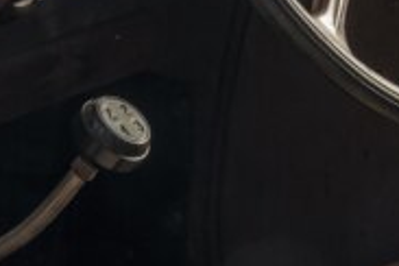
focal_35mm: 193
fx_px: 2139
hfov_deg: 10.6
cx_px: 116
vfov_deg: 7.0
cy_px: -98
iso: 100
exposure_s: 10
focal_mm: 46
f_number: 11
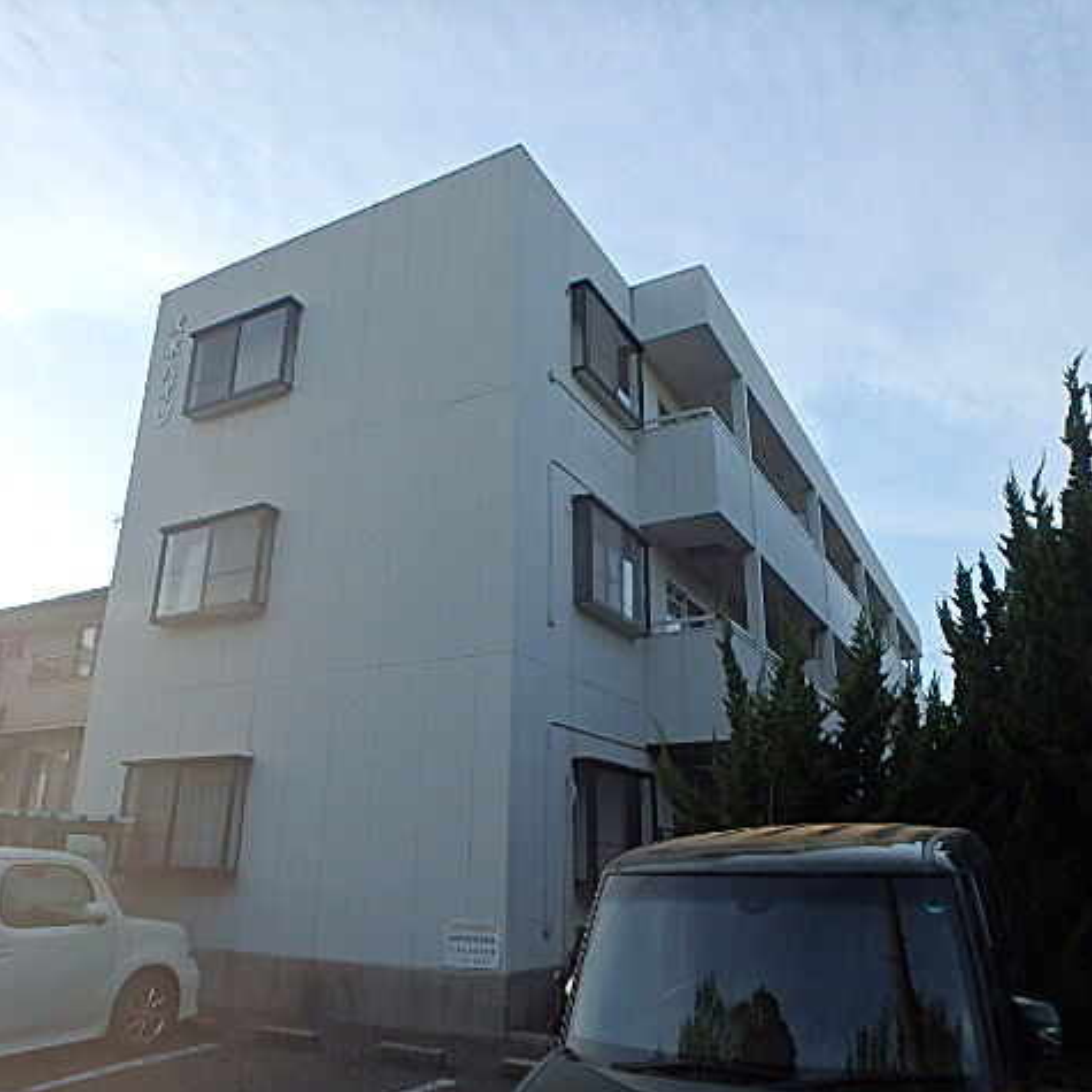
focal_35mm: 25
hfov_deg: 62.9
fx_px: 892
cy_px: 547
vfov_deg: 62.9
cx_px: 510
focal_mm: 3.7
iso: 125
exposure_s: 1/640
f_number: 3.5
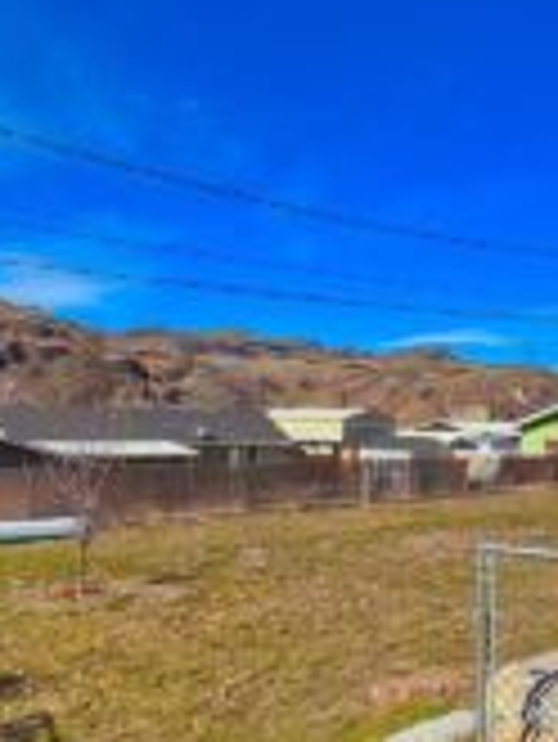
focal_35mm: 34
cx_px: 450
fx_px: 730
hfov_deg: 40.1
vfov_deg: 53.8
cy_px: 409
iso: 50
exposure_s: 1/2747
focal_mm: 2.2
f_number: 2.2
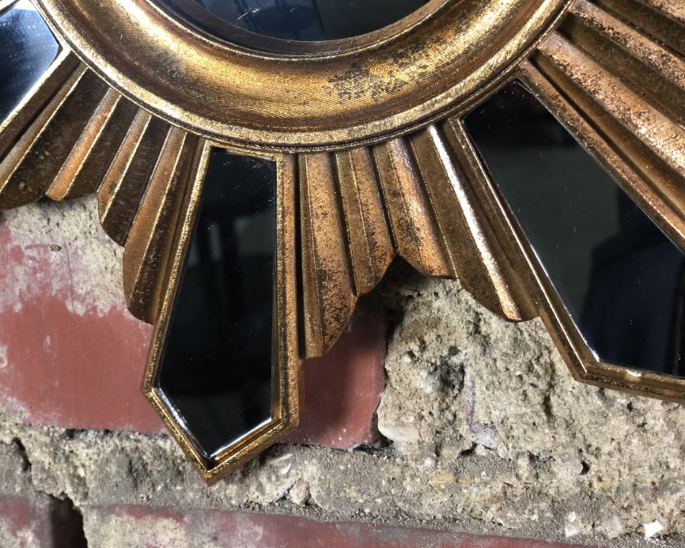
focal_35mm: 60
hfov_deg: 31.4
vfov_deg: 25.4
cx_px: 325
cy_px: 273
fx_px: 1217
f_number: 2.4
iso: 125
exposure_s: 1/33
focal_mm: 6
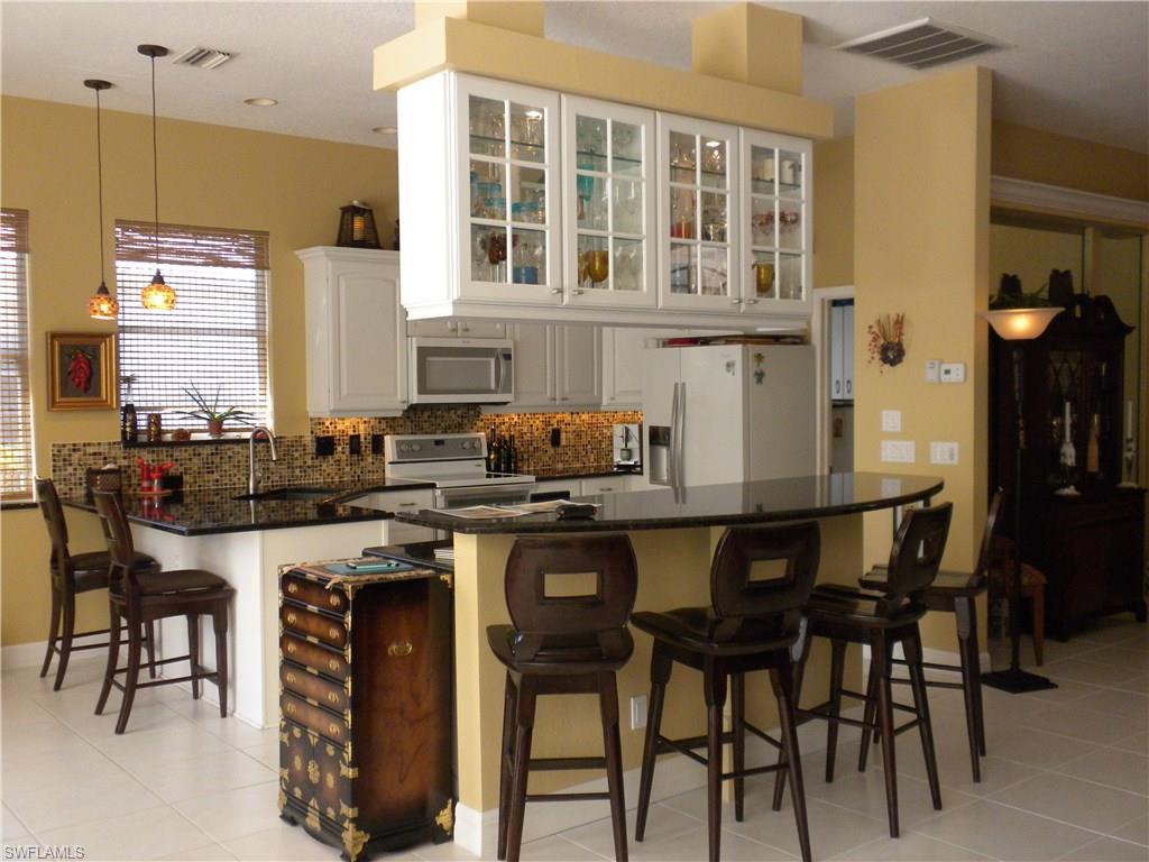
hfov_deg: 50.1
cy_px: 431
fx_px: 1228
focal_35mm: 37
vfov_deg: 38.7
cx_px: 574
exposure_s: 1/55.7
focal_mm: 6.6
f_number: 3.5
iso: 314
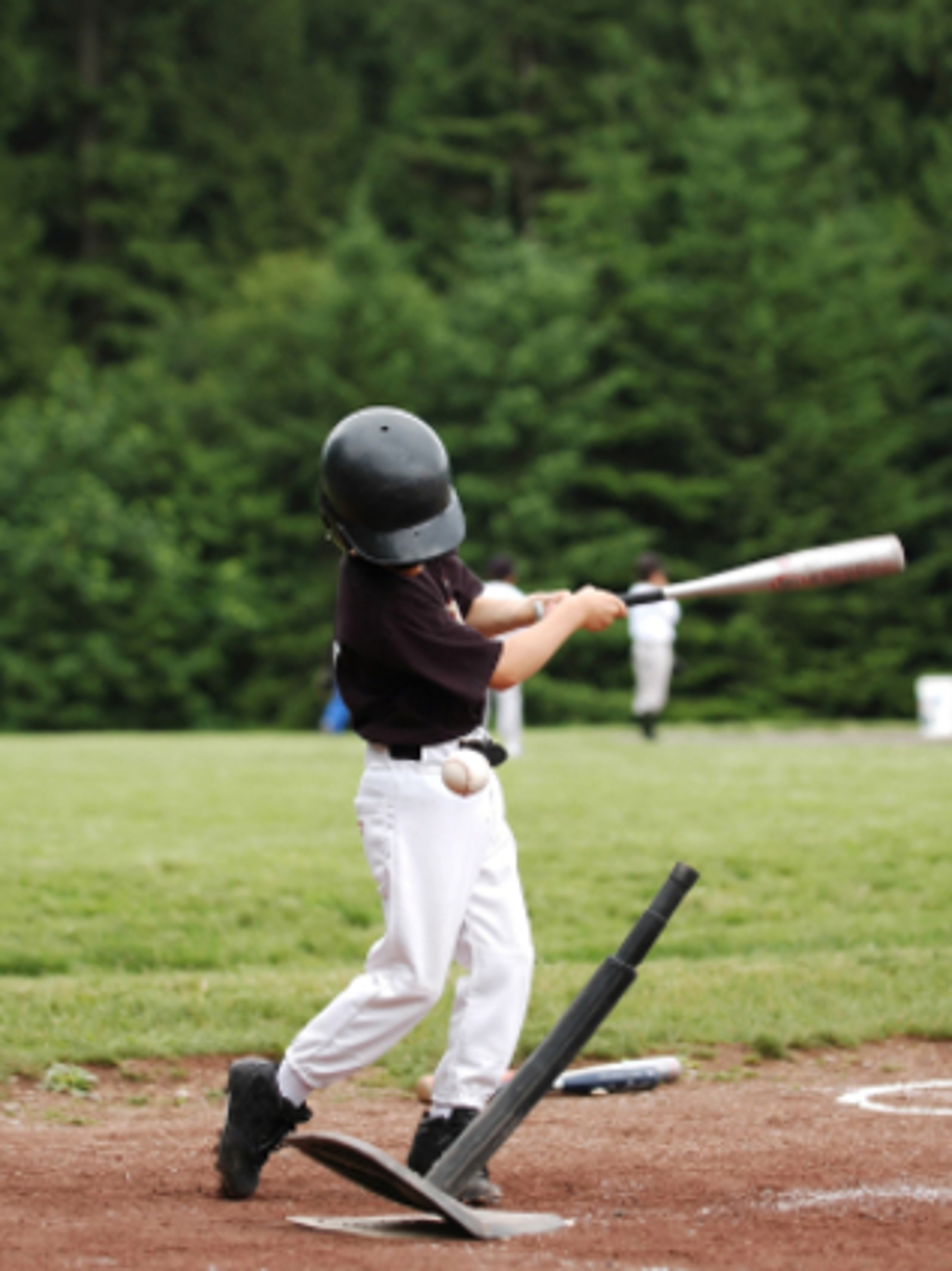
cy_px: 604
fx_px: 5707
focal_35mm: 156
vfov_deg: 12.7
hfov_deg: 9.5
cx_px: 478
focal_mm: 95
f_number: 2.8
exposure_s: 1/640
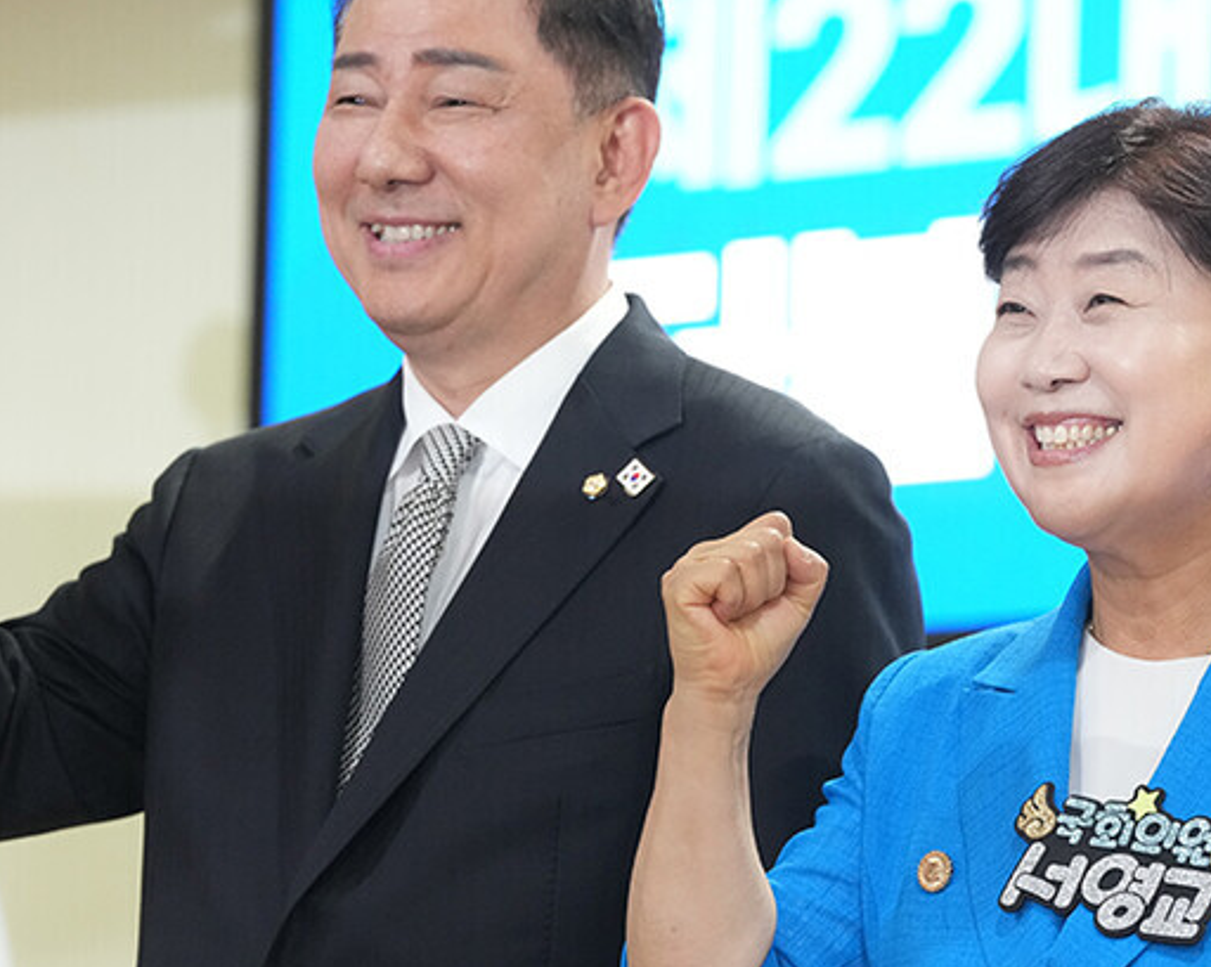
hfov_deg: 6.9
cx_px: 731
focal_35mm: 280
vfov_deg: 5.5
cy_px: 525
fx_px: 10030
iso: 3200
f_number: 4.5
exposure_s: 1/200
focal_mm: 159
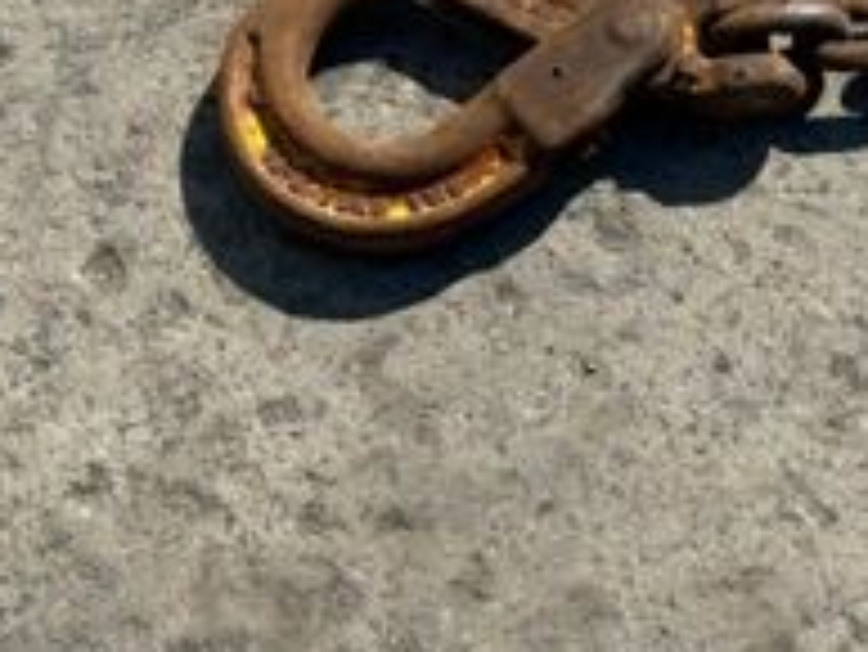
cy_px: 31
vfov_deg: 9.9
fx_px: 3739
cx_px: 391
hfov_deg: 13.2
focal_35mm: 149
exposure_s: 1/4566
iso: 64
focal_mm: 6.86
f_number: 1.78
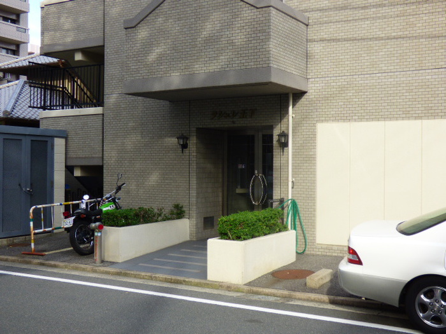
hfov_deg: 42.1
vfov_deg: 32.2
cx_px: 223
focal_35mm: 45
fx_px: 580
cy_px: 167
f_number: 3.7
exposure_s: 1/200
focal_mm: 7.79
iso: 100
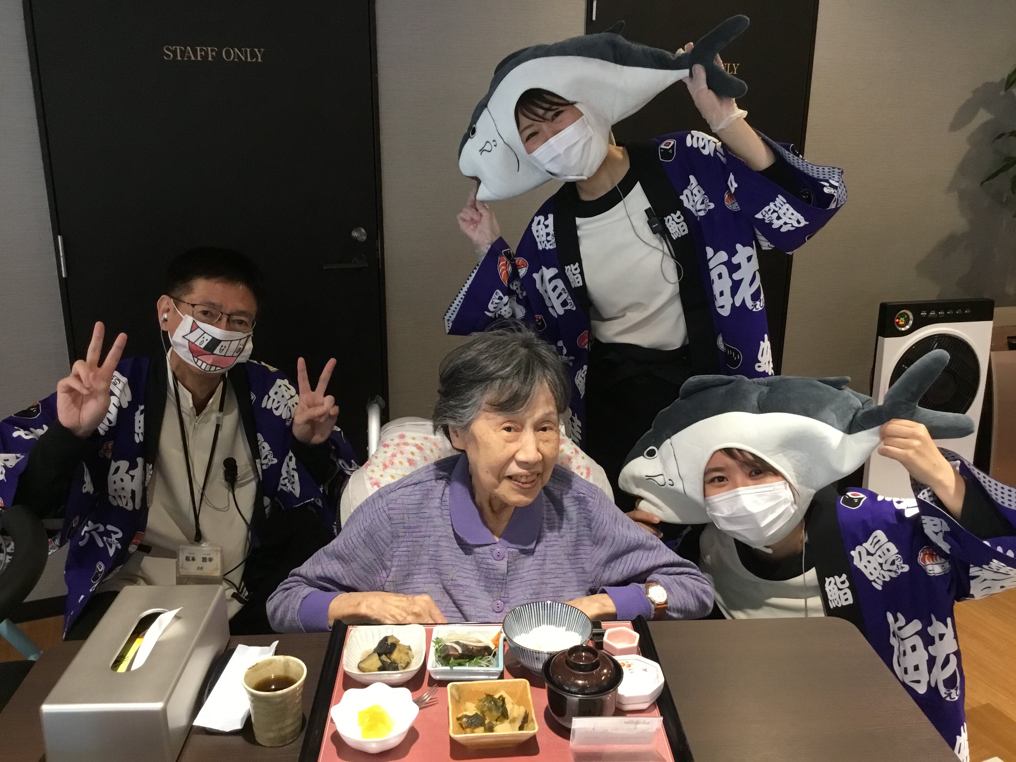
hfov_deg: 58.4
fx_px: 910
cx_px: 508
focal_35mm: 31
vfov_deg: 45.4
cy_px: 381
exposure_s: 1/30
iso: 125
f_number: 2.4
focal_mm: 3.3
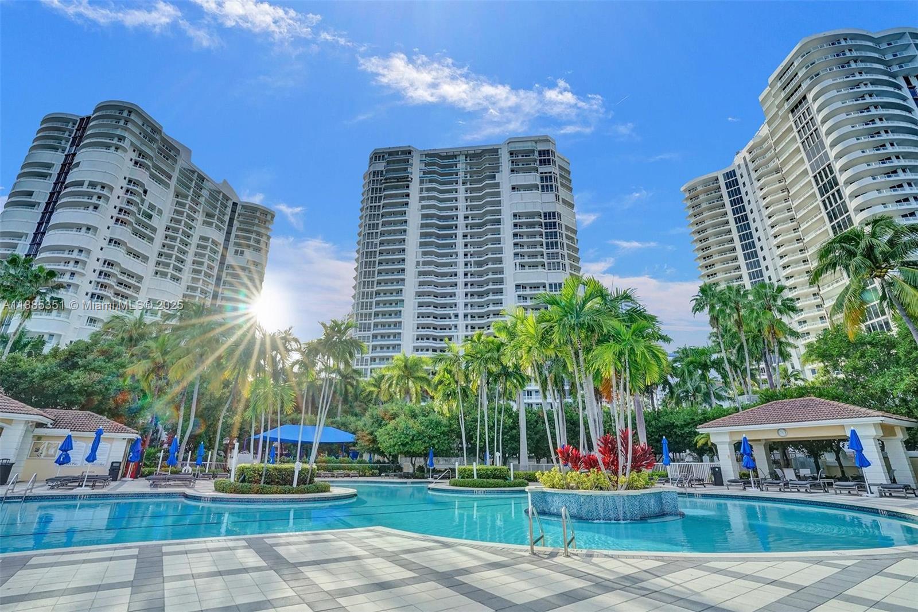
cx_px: 459
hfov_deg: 96.7
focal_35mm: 16
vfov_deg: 73.7
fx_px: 408
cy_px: 306
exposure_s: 1/500
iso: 1250
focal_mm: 16
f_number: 20
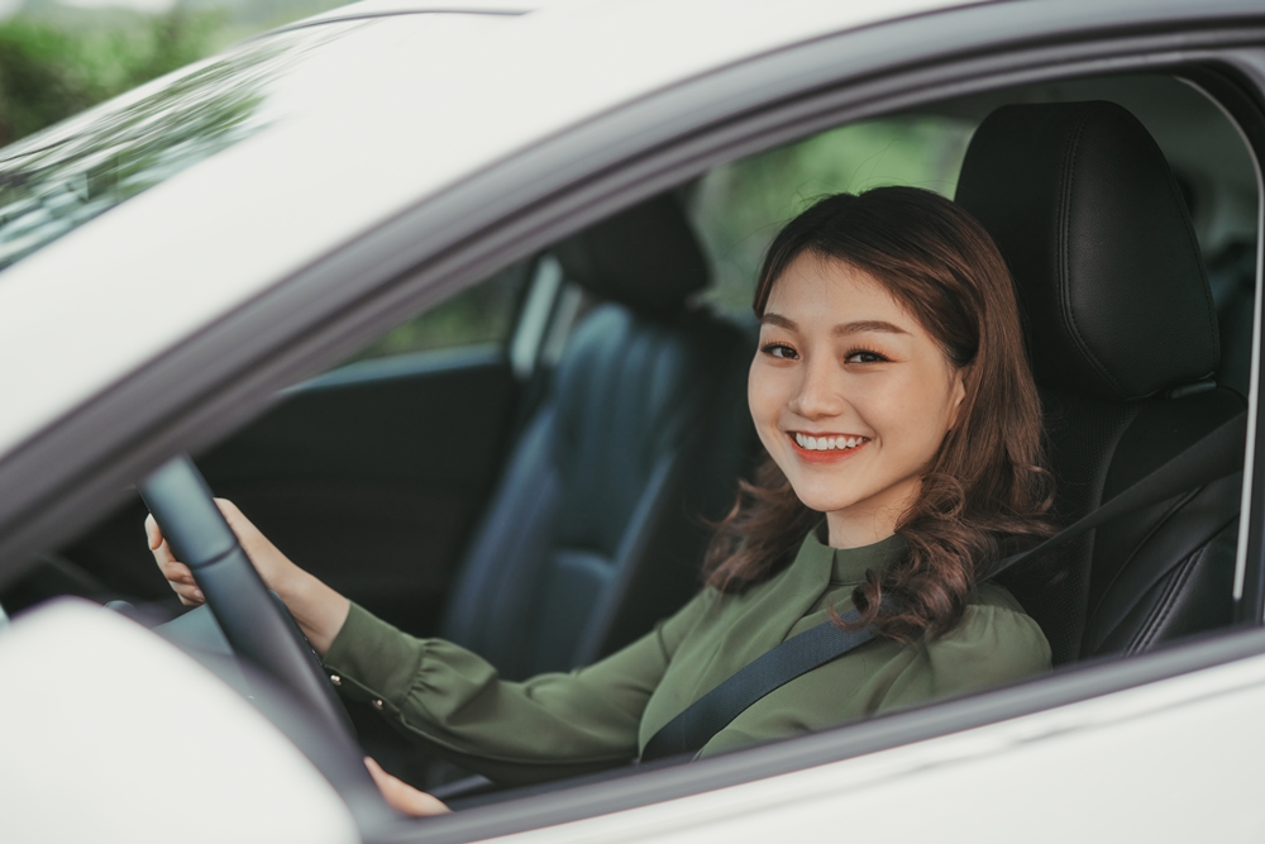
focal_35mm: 50
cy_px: 422
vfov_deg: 27.0
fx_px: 1757
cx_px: 632
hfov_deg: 39.6
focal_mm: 50
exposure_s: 1/1600
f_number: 1.6
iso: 250
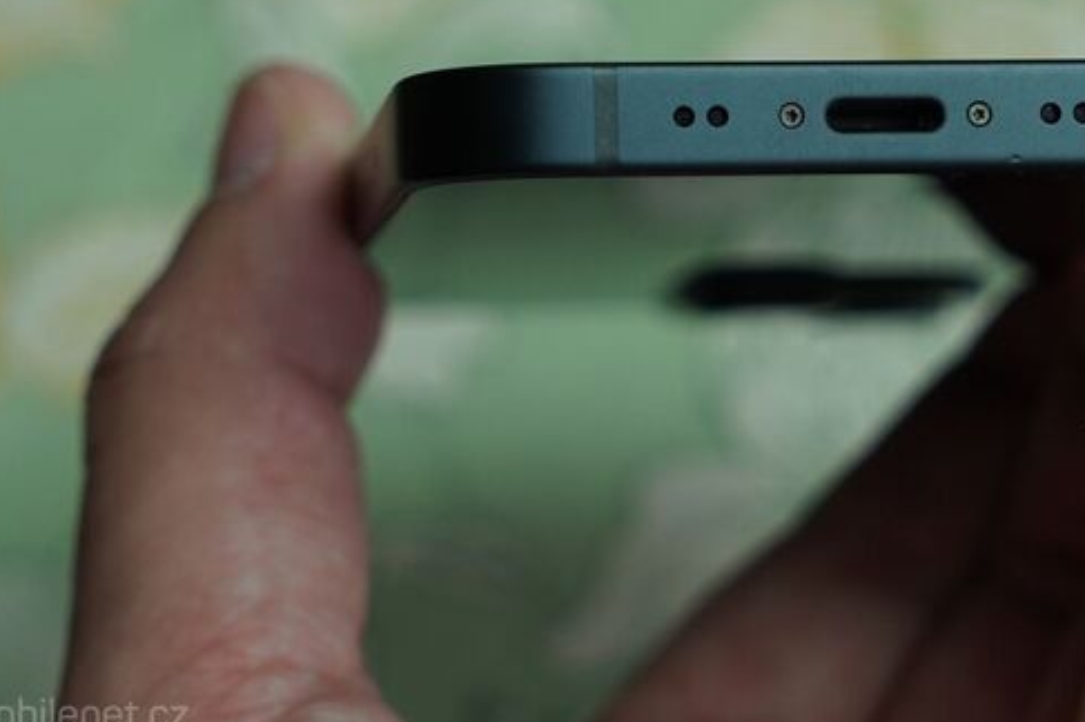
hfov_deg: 20.9
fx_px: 2921
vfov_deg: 14.0
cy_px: 158
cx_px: 769
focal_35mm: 97
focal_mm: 57
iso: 640
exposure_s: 1/200
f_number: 6.3
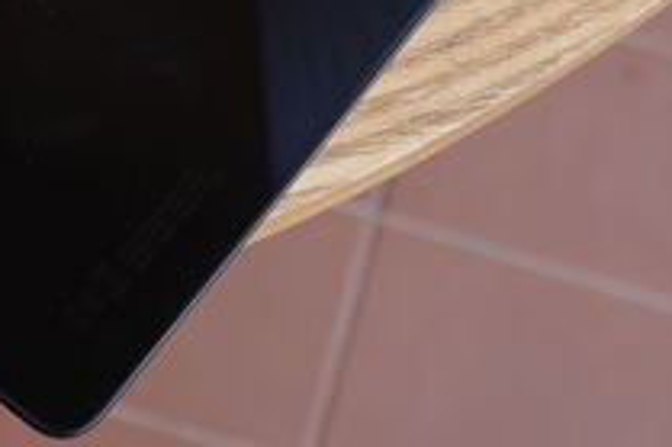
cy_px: -27
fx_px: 1977
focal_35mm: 106
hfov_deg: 19.2
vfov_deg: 12.7
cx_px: 238
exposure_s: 1/160
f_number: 4.5
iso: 100
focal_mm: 24
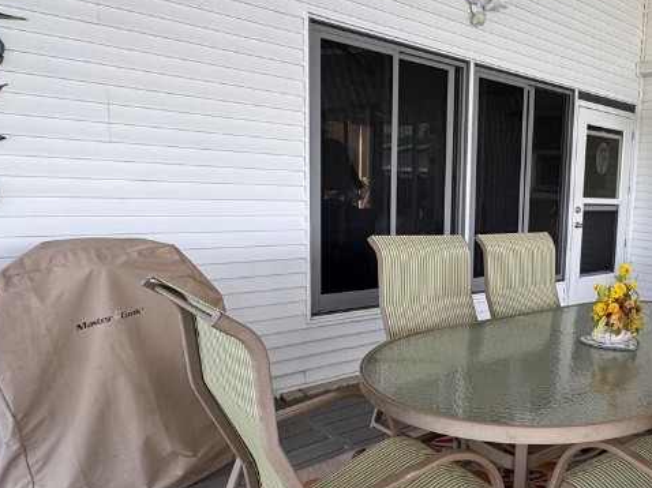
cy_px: 263
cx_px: 572
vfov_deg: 46.7
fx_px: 565
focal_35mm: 30
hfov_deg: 53.5
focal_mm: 2.22
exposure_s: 1/128
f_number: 2.2
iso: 40
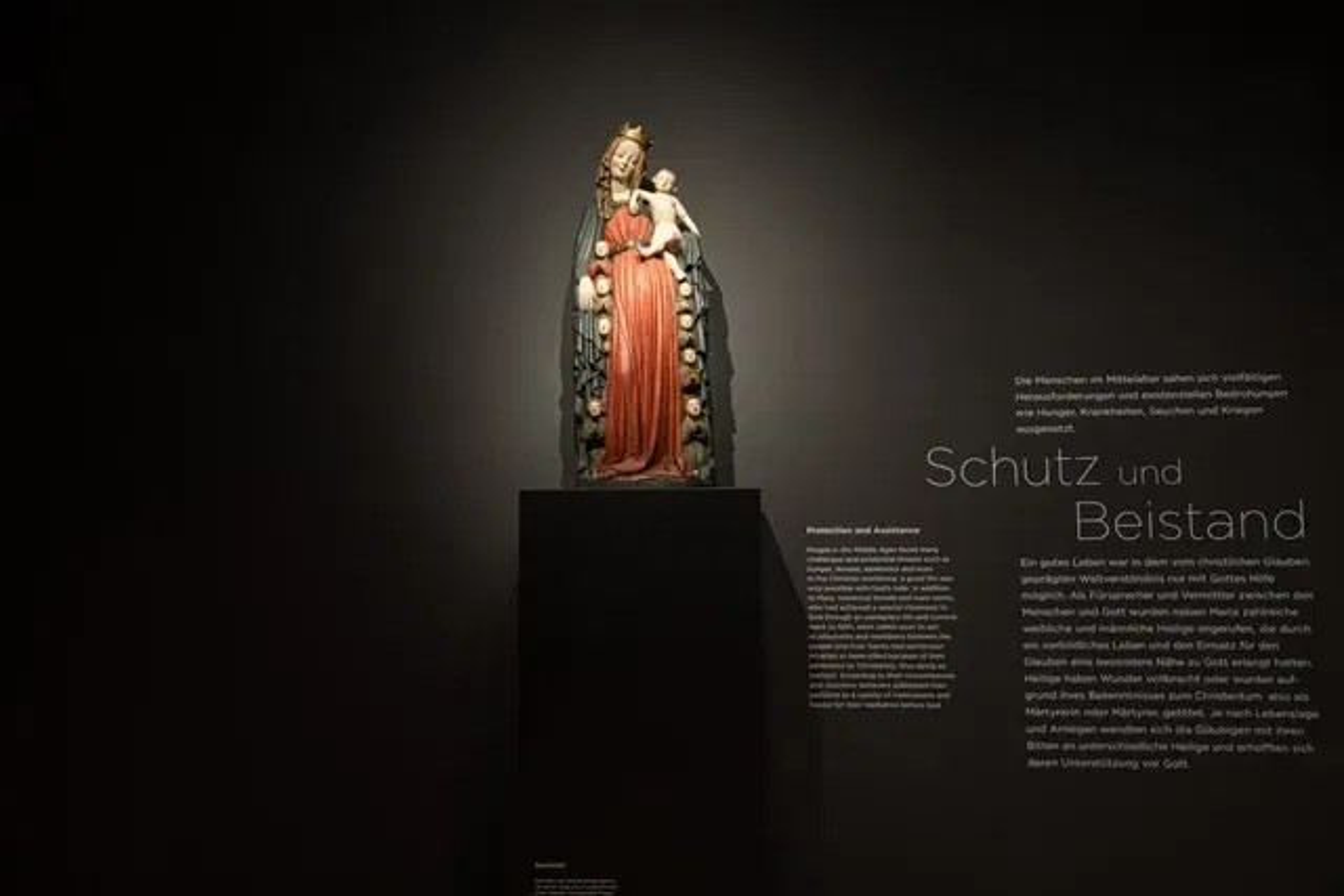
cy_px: 448
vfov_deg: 33.4
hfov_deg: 48.4
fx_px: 1494
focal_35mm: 40
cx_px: 672
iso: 100
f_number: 10
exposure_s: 1
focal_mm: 40
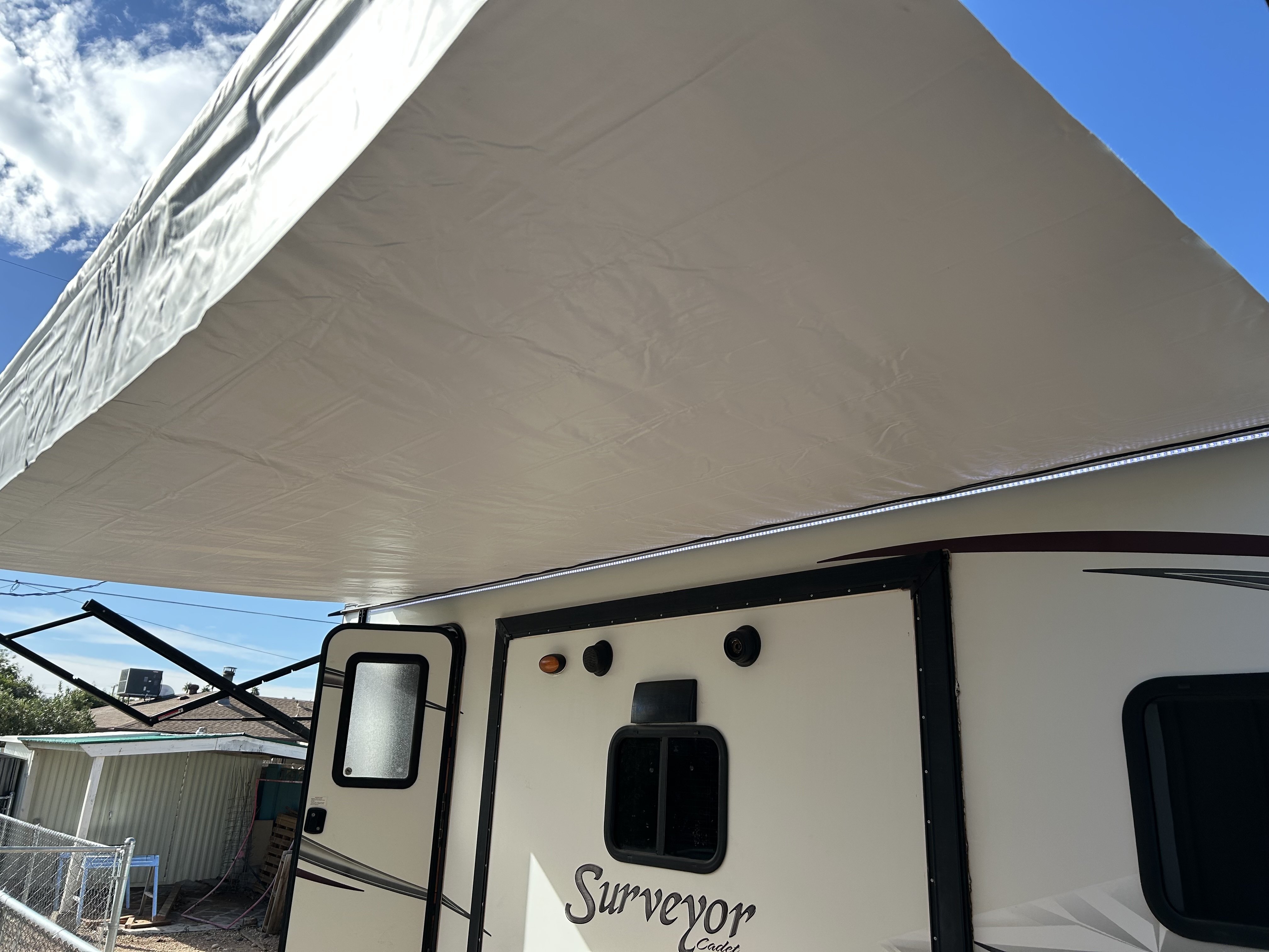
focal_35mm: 26
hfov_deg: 67.3
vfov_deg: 53.1
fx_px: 953
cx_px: 634
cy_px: 476
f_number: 1.5
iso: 50
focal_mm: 5.7
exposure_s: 1/2165
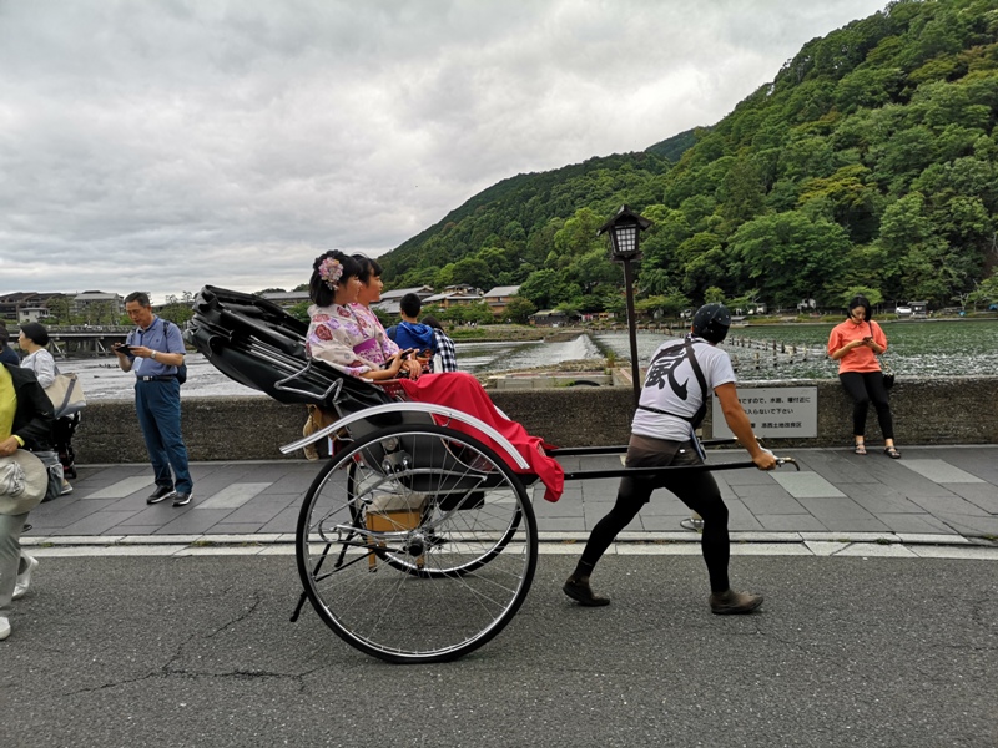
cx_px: 499
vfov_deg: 51.4
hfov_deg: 65.3
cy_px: 374
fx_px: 778
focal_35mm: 27
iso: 50
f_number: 1.8
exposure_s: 1/1014
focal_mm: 3.95
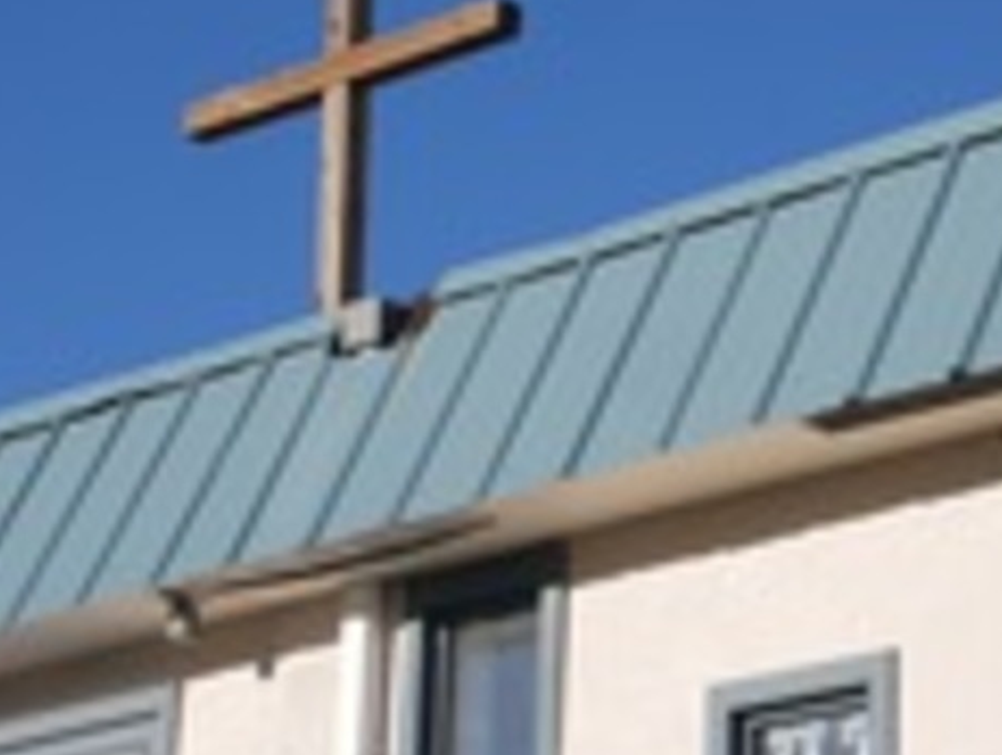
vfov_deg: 10.3
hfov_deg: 13.6
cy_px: 275
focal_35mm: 145
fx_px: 4205
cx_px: 513
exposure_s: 1/100
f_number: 18
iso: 200
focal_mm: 42
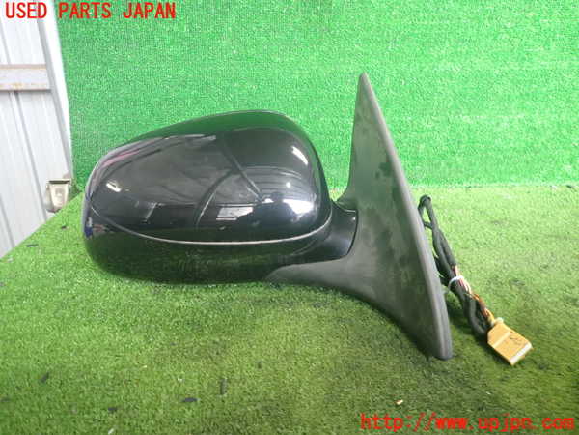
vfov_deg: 54.9
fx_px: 418
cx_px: 290
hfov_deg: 69.4
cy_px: 218
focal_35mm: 25
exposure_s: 1/30
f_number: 2
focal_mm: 4.5
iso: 320
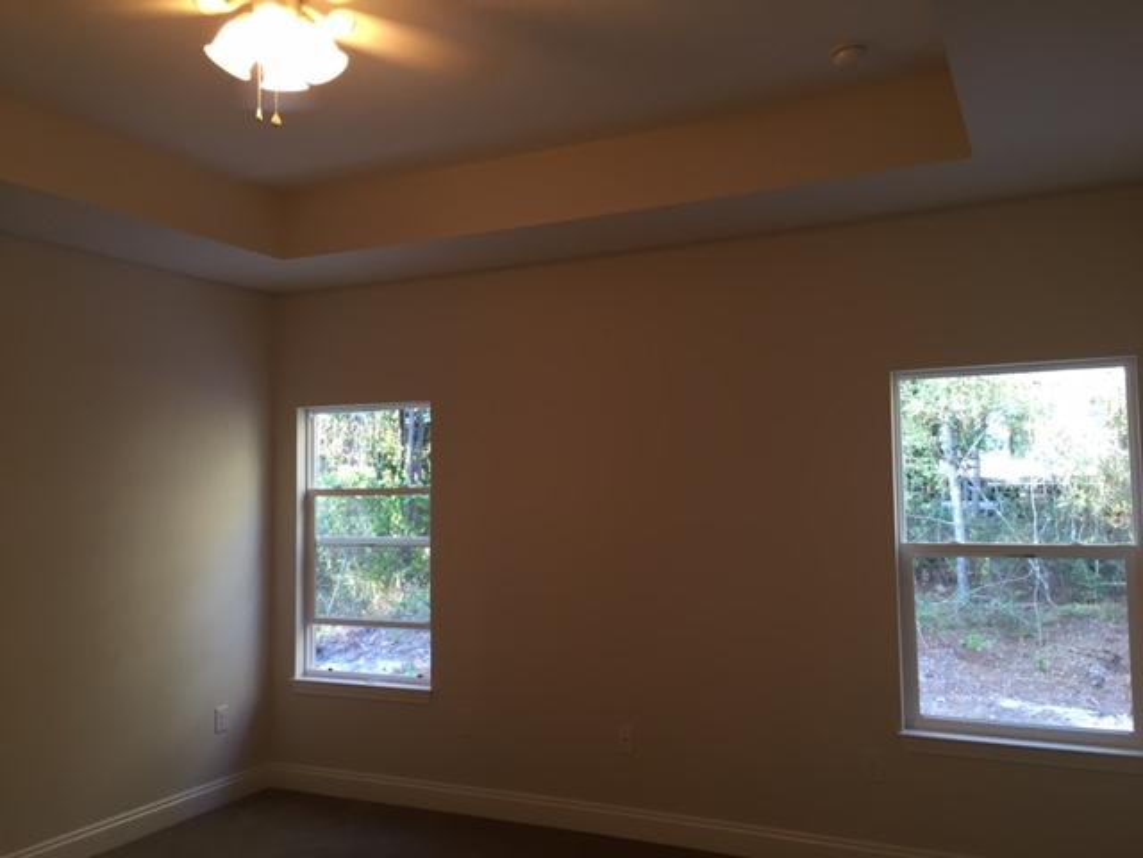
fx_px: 958
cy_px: 429
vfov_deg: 48.2
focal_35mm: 29
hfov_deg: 61.7
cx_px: 572
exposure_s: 1/30
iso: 64
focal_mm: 4.15
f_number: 2.2
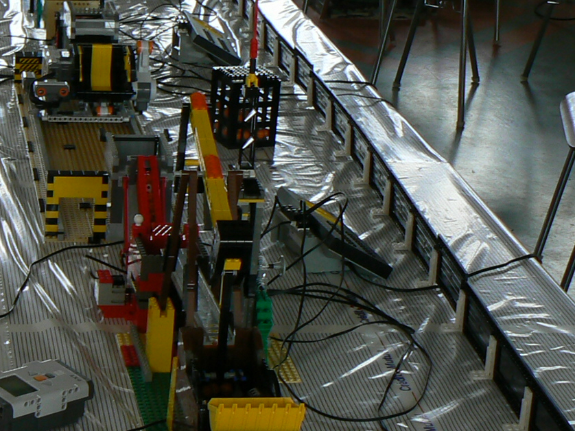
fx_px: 1644
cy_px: 283
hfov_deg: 18.9
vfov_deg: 14.9
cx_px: -96
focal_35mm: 99
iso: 80
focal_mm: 6
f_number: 3.6
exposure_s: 1/50
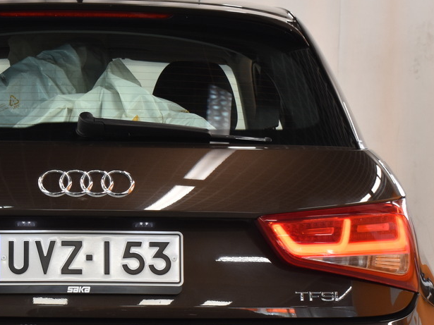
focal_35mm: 152
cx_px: 90
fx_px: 1905
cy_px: 247
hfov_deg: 12.9
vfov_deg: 9.7
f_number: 6.3
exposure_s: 1/13
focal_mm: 40
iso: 400
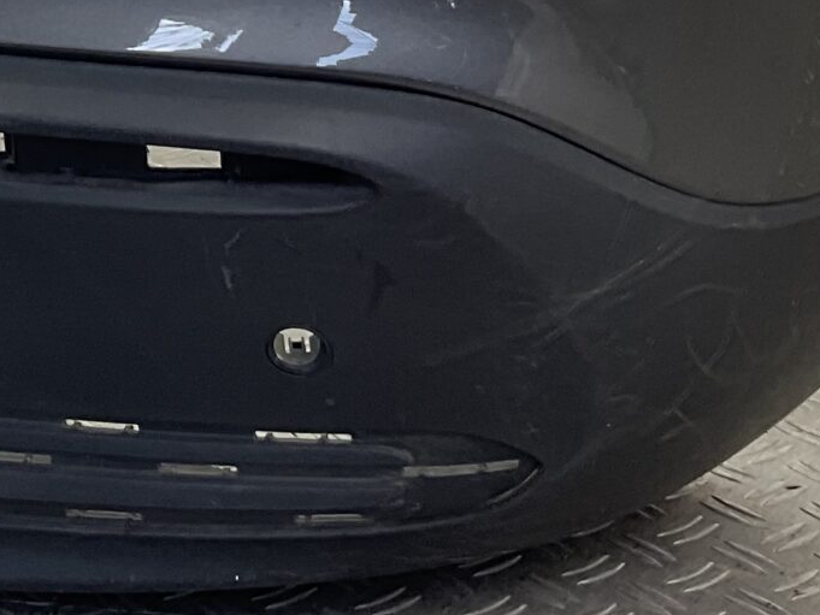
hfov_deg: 17.1
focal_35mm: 109
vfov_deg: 12.8
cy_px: -319
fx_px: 2582
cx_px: -223
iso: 16
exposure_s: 1/137
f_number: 1.8
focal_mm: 3
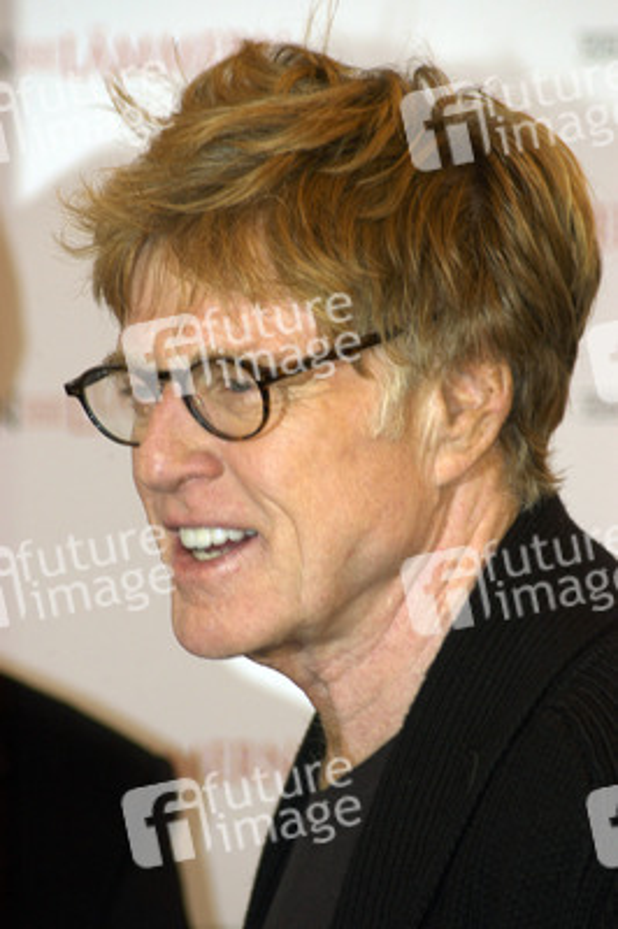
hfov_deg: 4.6
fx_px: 7738
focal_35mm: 300
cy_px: 464
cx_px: 309
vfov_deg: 6.9
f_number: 5.6
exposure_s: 1/100
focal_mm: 200
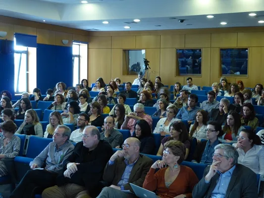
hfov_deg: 40.4
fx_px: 359
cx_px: 132
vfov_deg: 30.9
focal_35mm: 47
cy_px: 99
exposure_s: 1/4
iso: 100
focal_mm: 8.5
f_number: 4.2
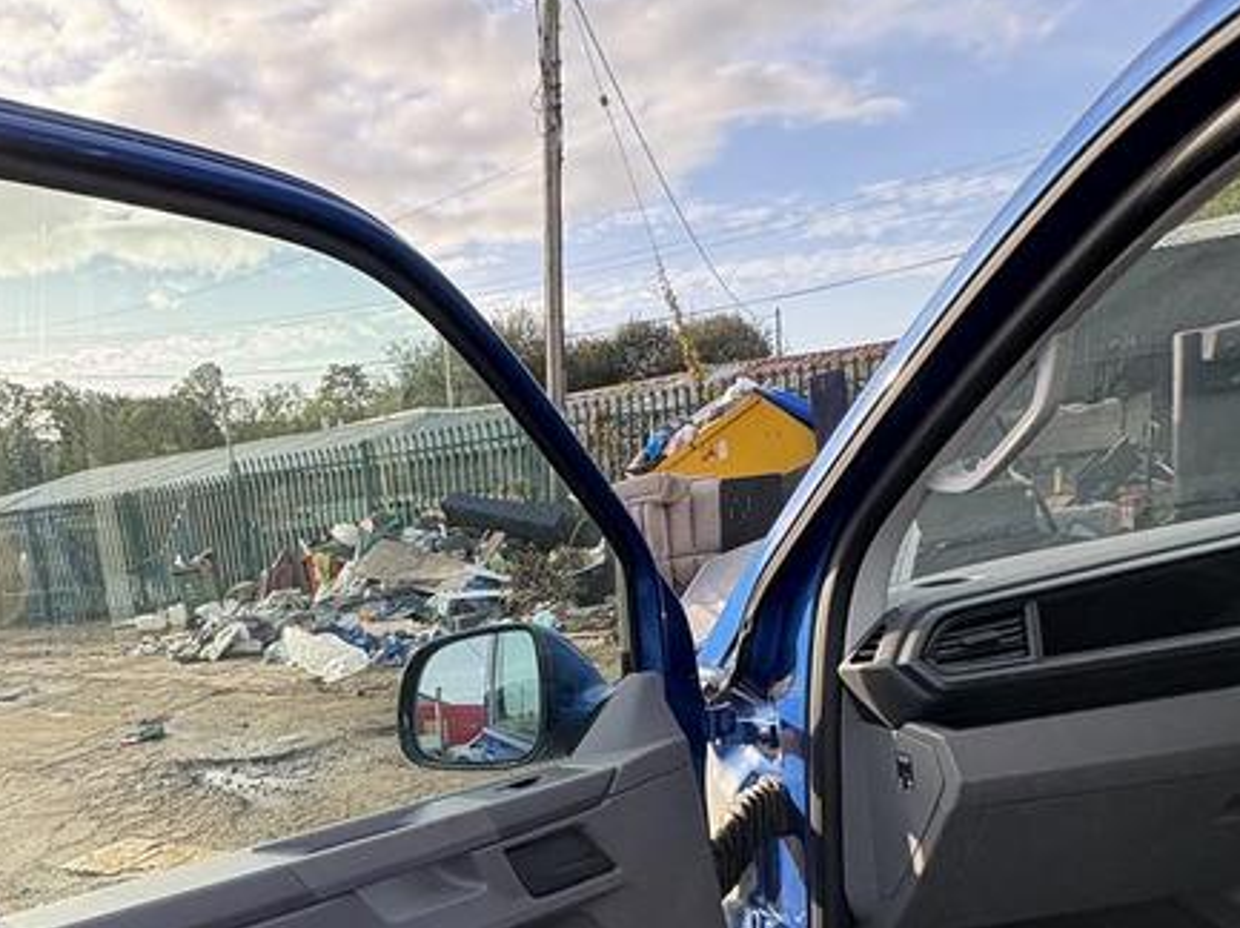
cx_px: 395
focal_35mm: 29
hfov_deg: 60.0
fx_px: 1038
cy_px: 793
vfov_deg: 44.8
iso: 40
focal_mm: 2.22
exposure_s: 1/216
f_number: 2.2
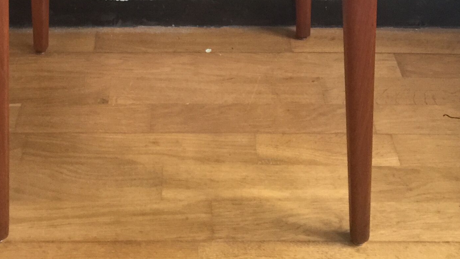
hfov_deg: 28.5
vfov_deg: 14.6
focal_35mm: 74
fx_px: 903
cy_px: -187
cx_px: 184
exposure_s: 1/17
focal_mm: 4.15
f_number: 2.2
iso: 125
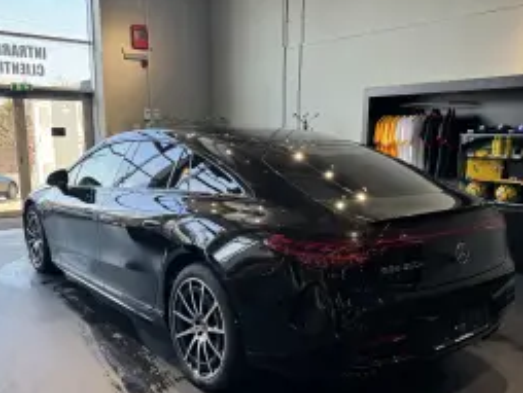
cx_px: 268
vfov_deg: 41.7
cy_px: 237
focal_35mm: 34
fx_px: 514
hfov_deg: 53.9
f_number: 1.78
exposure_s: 1/121
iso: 64
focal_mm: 6.76
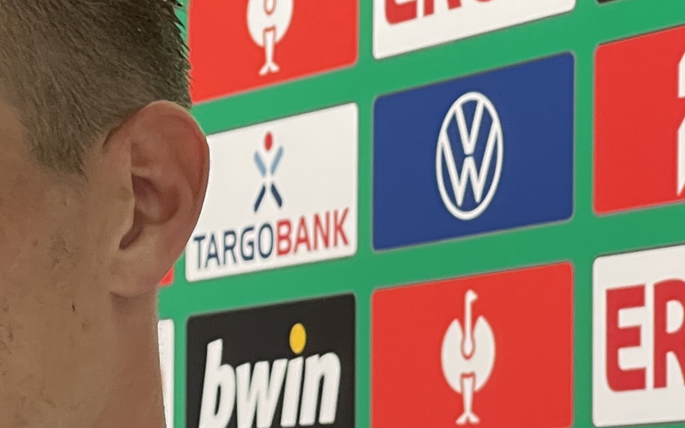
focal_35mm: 220
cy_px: 492
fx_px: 4107
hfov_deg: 9.5
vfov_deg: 5.9
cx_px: -31
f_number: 2.2
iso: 200
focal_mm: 7.5
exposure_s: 1/50
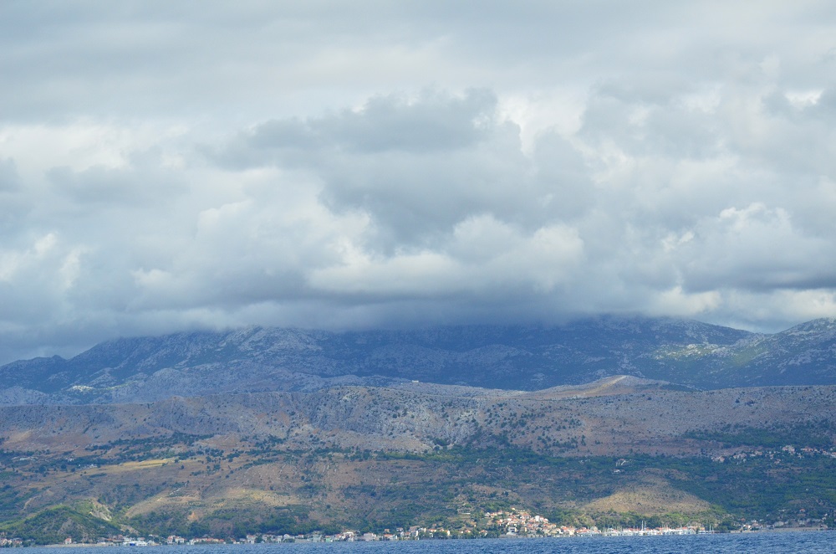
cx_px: 418
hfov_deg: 18.2
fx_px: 2607
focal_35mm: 112
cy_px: 277
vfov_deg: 12.1
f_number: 4.5
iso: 900
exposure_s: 1/8000
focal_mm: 75
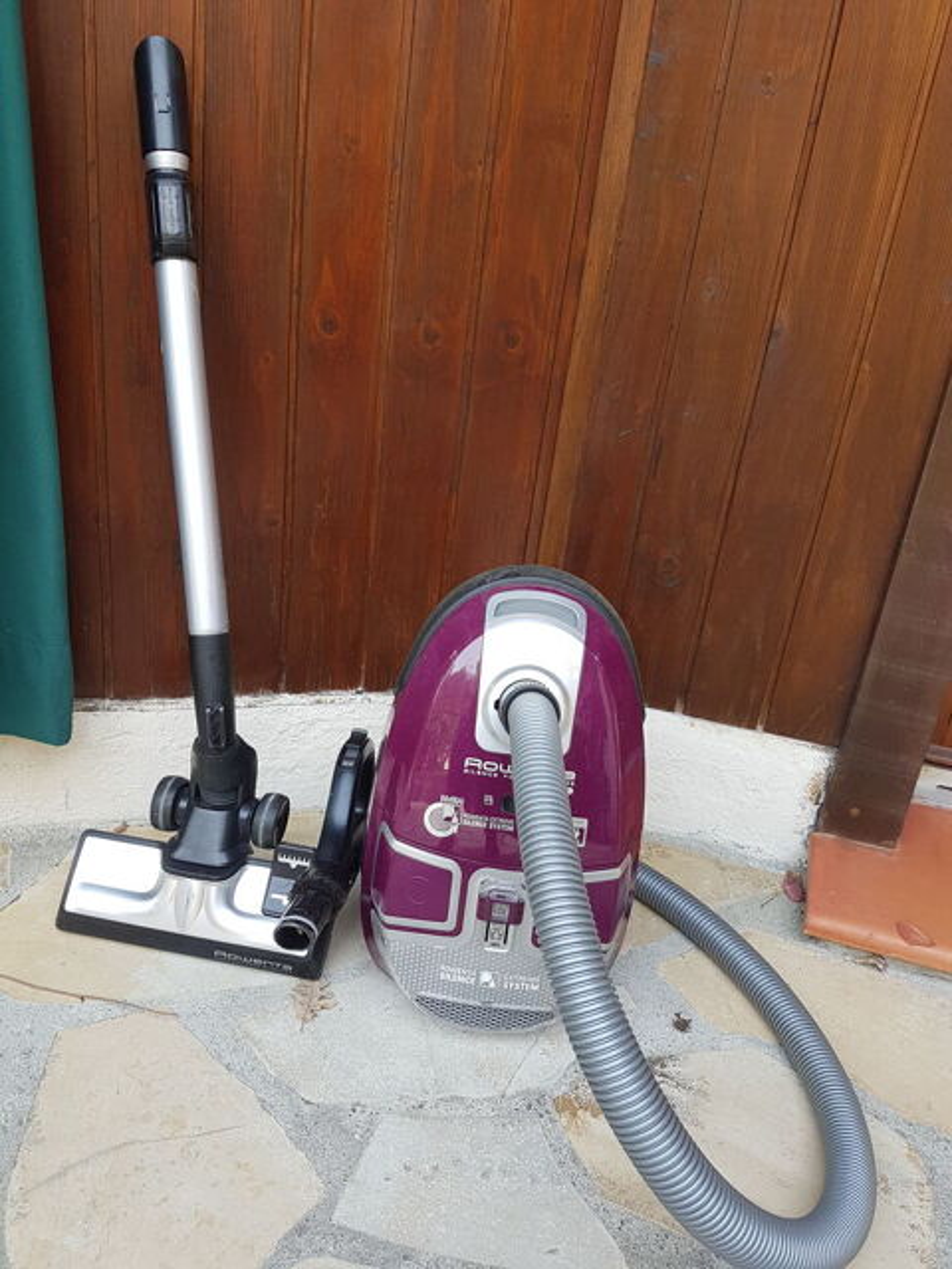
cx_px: 476
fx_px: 953
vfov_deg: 67.3
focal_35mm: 26
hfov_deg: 53.1
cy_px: 634
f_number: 1.7
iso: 50
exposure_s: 1/100
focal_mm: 4.2
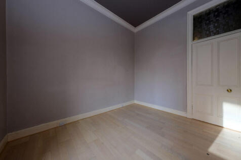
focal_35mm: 12
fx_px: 80
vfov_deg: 90.0
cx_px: 120
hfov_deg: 112.6
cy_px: 80
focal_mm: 8
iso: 200
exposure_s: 1/15
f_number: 8
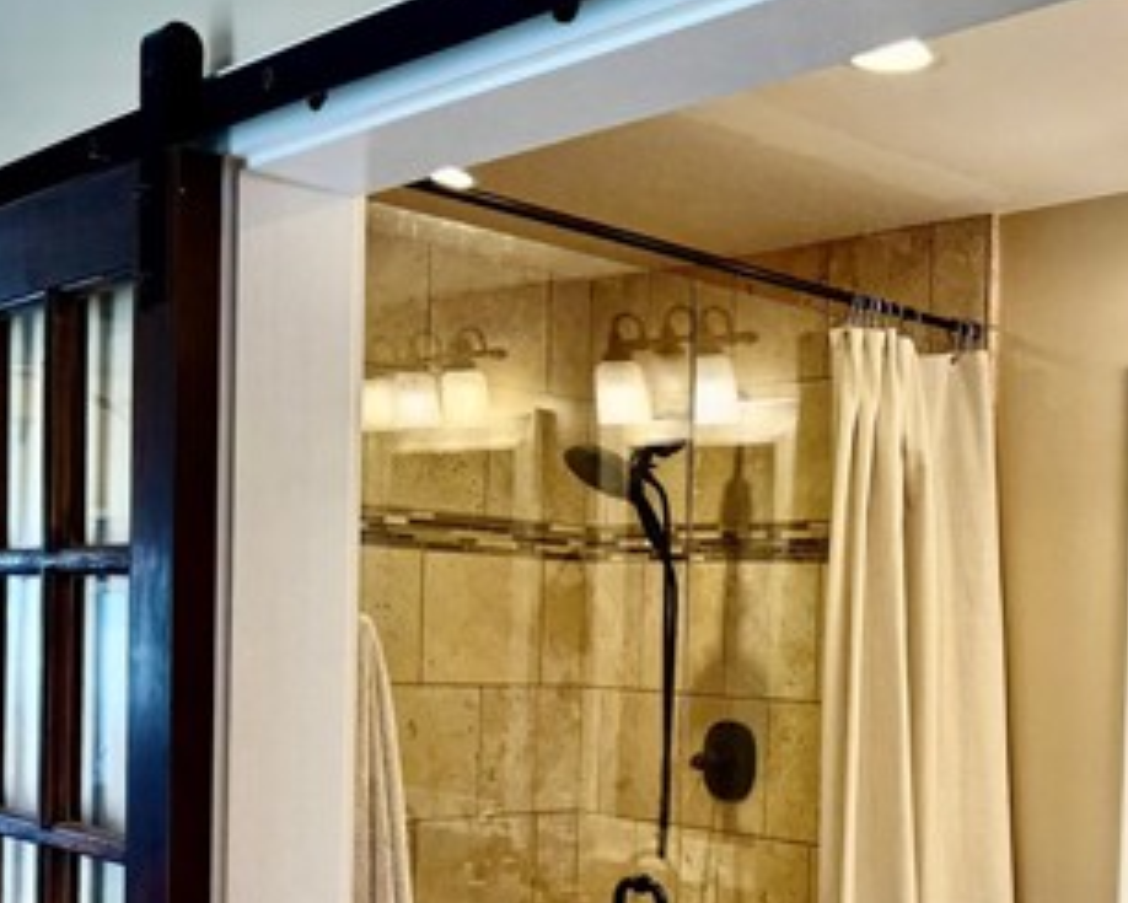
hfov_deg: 35.0
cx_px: 1087
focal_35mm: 49
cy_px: 686
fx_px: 1636
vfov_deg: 30.3
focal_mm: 6.76
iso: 80
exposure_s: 1/139
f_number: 1.78
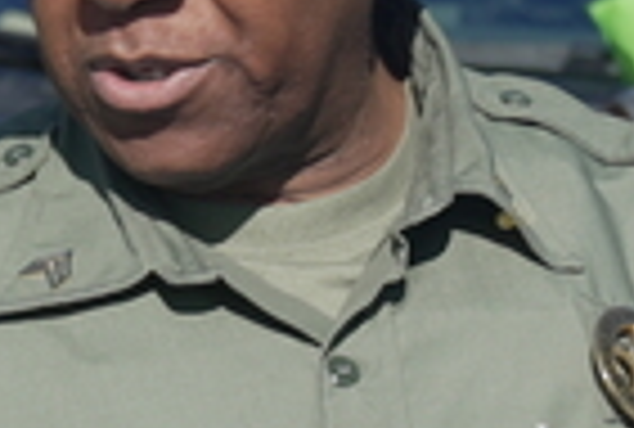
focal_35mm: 275
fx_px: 4859
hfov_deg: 7.4
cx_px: 27
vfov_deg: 5.0
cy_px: 414
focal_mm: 38
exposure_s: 1/125
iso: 320
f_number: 3.5
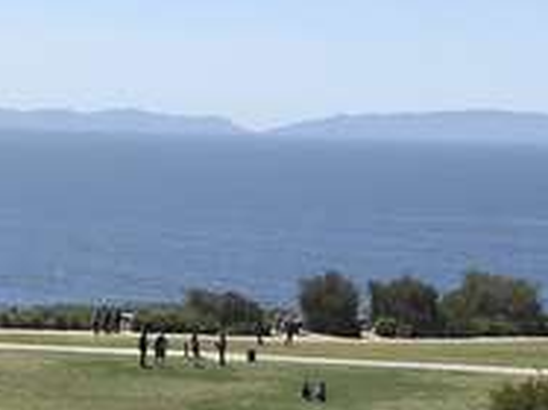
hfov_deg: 16.4
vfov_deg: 12.1
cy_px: 498
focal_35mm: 120
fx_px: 1898
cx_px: 185
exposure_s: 1/3195
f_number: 1.8
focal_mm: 3.99
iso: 20
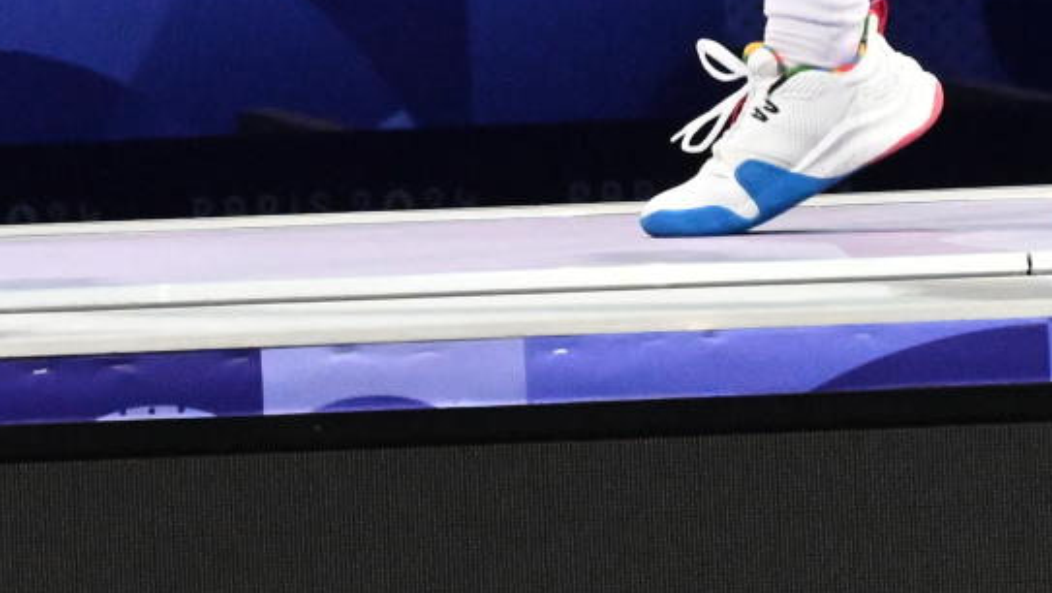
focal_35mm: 533
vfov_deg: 2.3
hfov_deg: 4.0
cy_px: -1293
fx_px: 14875
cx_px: 93
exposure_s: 1/1000
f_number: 5.6
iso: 5000
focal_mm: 90
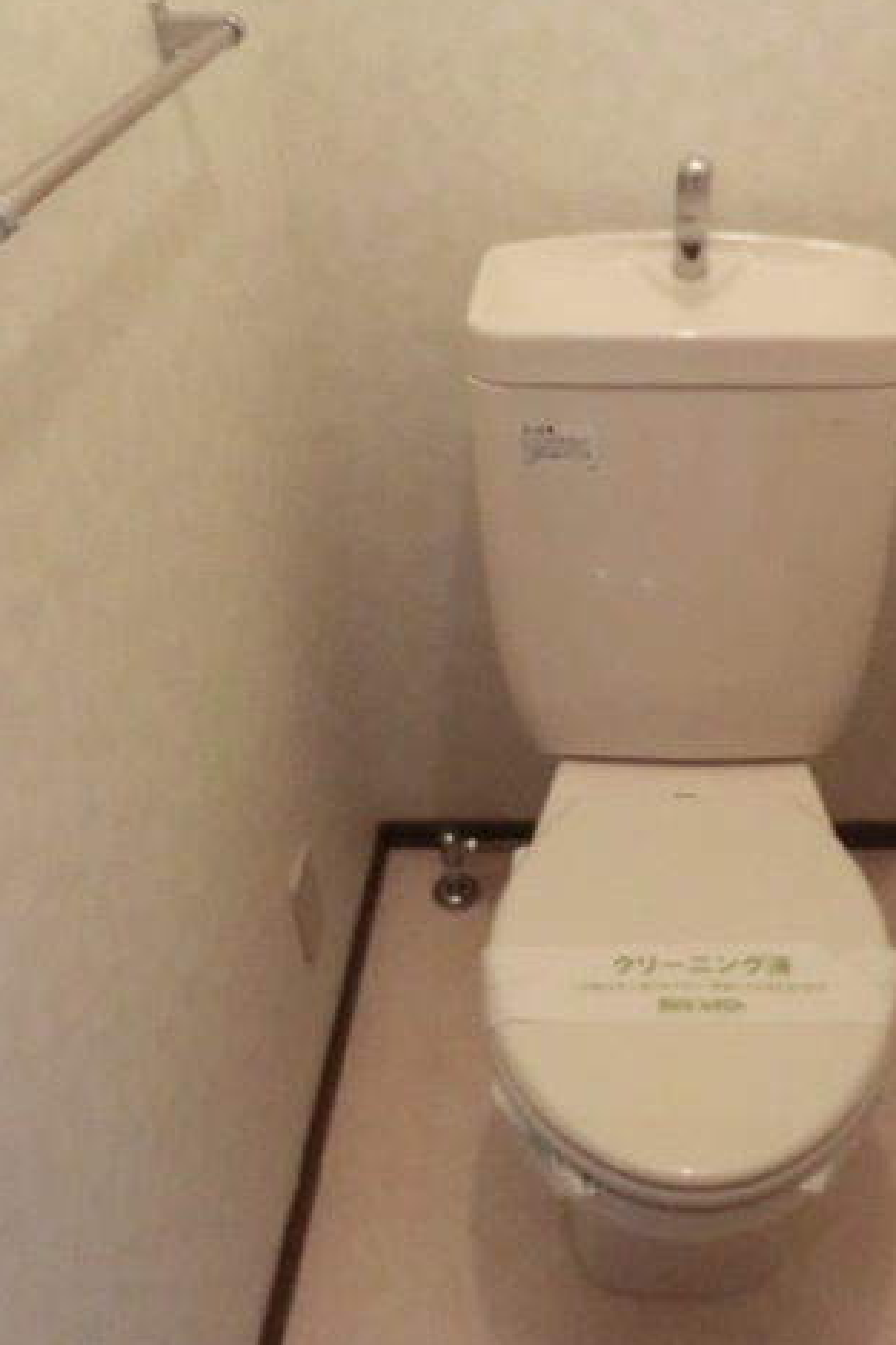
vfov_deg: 55.8
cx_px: 678
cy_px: 670
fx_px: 1270
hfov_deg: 37.8
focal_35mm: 34
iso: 500
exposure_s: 1/60
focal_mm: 4.3
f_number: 3.2
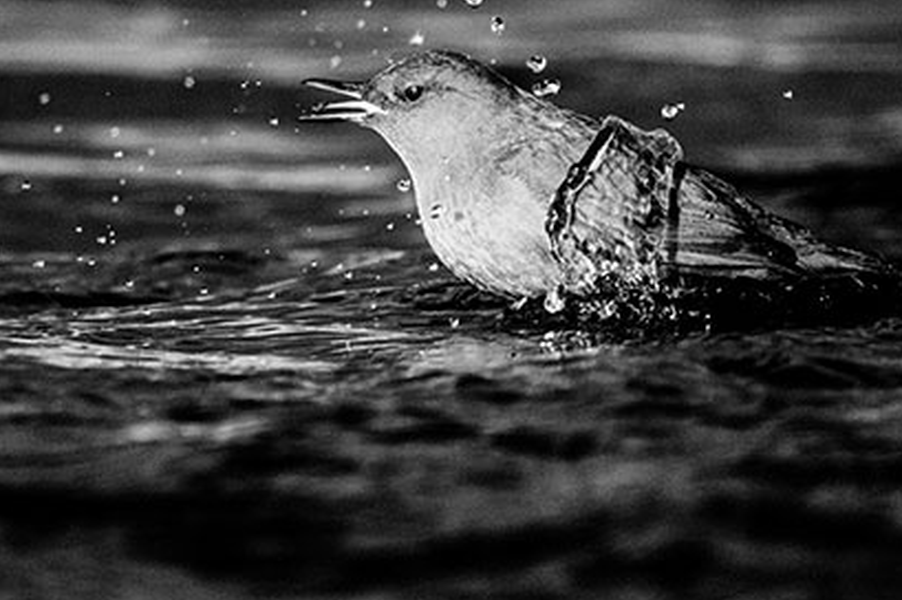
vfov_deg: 0.9
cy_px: 310
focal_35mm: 1468
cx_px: 441
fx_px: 36751
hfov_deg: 1.4
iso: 8000
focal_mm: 1200
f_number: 13
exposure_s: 1/3200
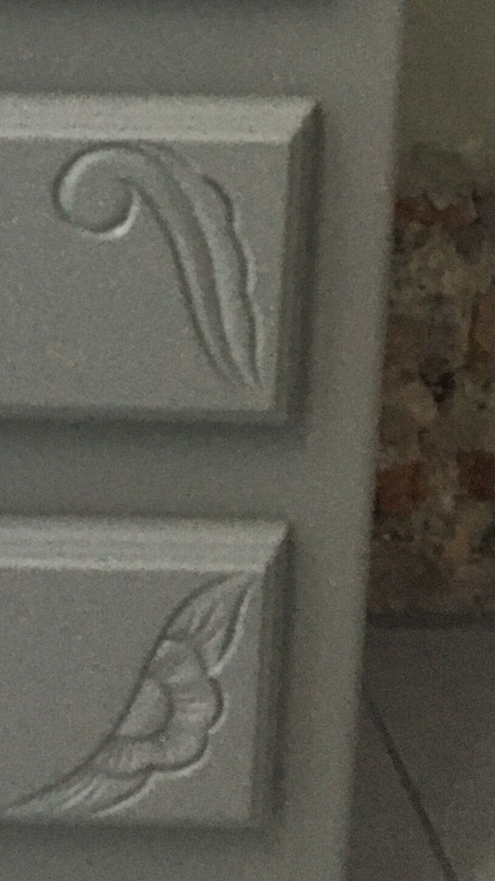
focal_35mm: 88
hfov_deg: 13.1
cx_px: -219
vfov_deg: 23.2
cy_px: -9
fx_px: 2054
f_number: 2.2
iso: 200
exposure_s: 1/25
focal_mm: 4.15
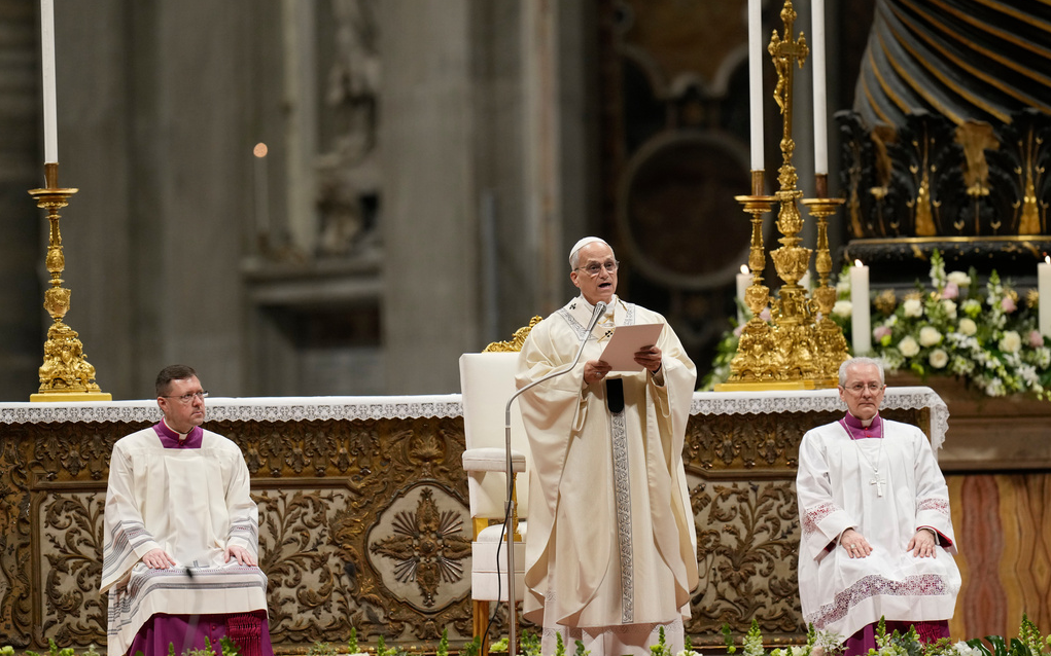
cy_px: 345
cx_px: 526
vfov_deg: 3.2
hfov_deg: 5.1
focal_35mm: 409
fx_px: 11714
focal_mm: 400
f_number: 3.5
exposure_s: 1/500
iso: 2000
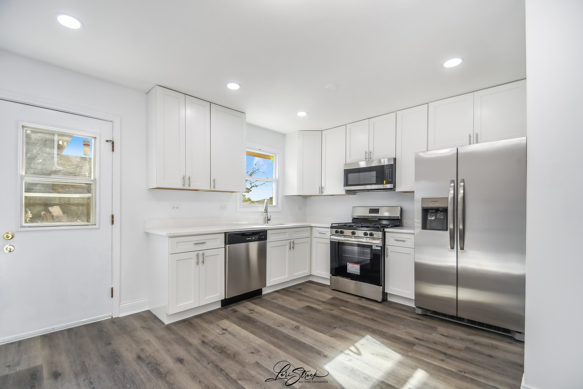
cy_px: 194
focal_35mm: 15
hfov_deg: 100.4
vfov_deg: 77.3
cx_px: 292
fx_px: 243
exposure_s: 1/320
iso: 400
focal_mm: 10
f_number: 8
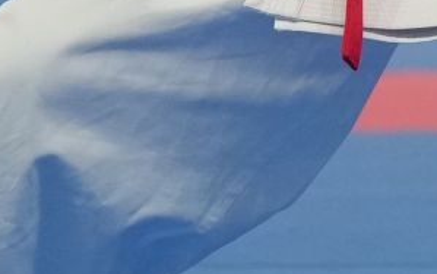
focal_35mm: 1147
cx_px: 696
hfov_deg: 1.8
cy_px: -303
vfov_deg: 1.1
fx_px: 13663
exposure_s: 1/1000
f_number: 2.8
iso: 1600
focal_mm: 125
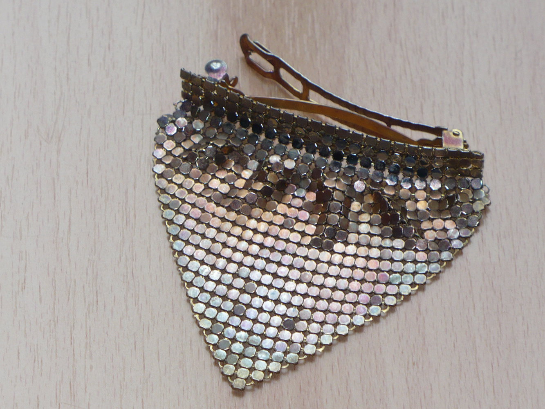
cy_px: 204
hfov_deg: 9.2
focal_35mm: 214
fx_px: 3370
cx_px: 272
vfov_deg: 6.9
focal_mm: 29.6
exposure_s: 1/80
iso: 100
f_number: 4.2
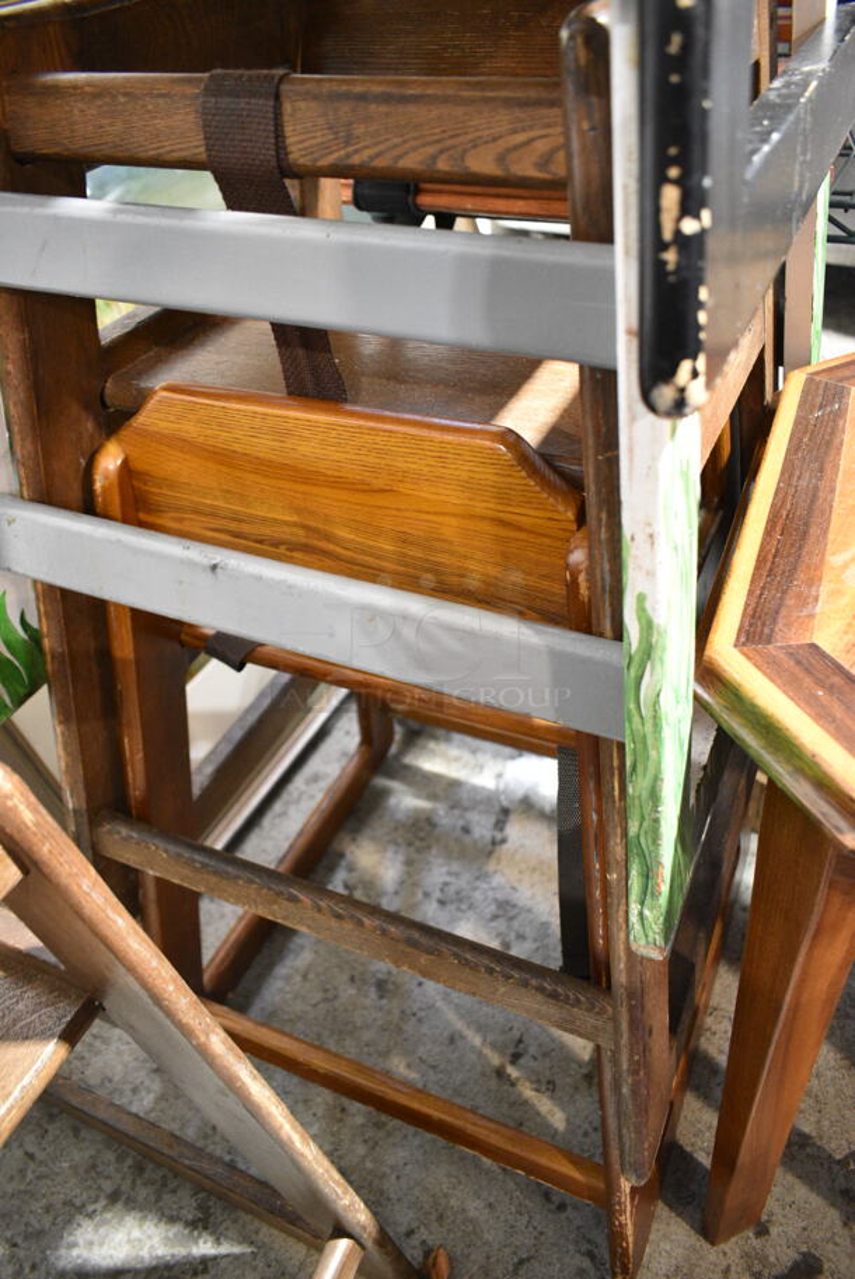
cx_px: 428
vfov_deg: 67.3
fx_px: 960
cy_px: 640
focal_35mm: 27
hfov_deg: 48.0
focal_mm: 18
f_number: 3.5
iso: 2000
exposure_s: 1/30
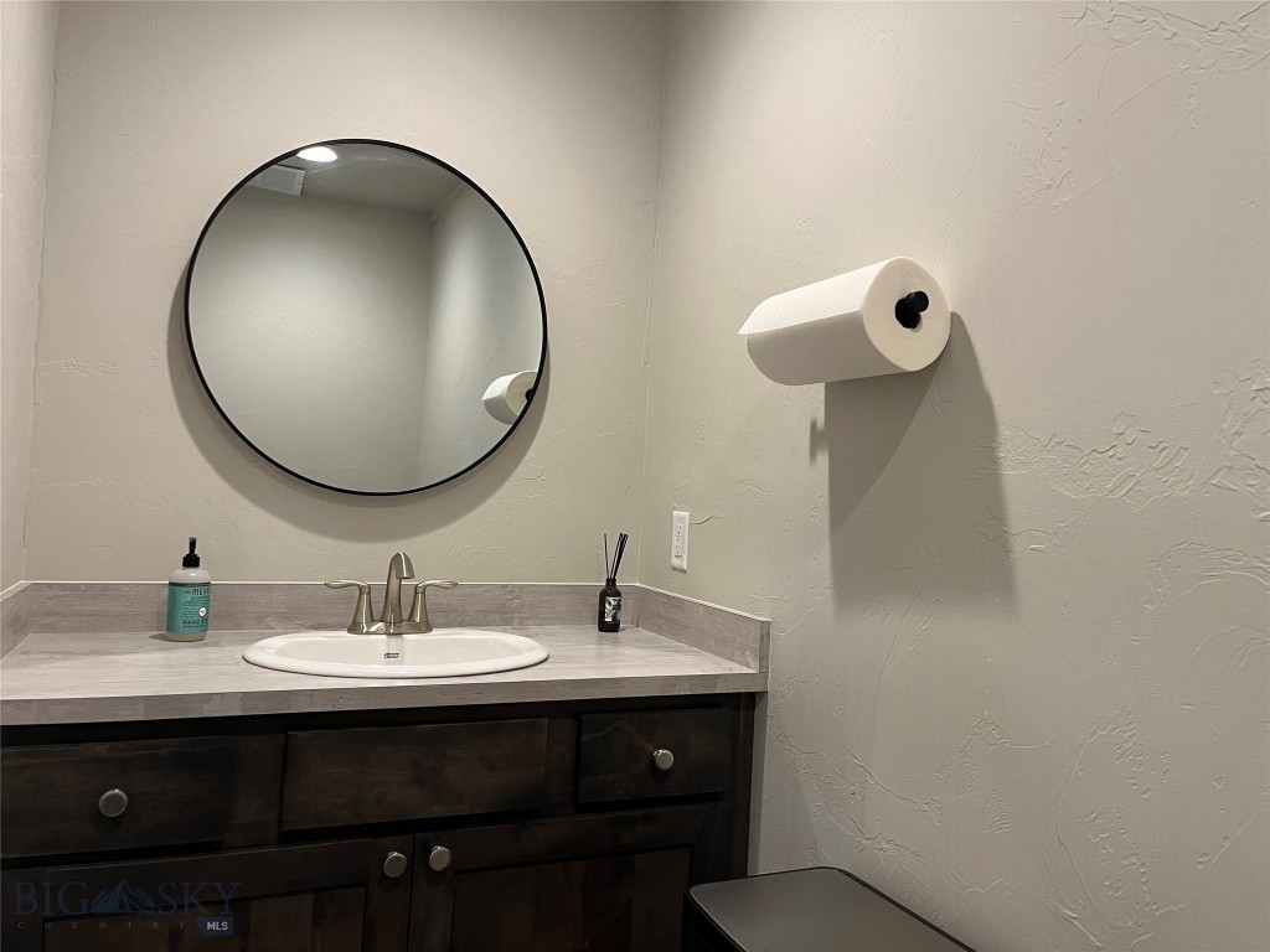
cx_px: 635
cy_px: 476
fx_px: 954
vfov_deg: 53.1
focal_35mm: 26
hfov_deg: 67.3
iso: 100
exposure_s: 1/60
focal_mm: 5.1
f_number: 1.6
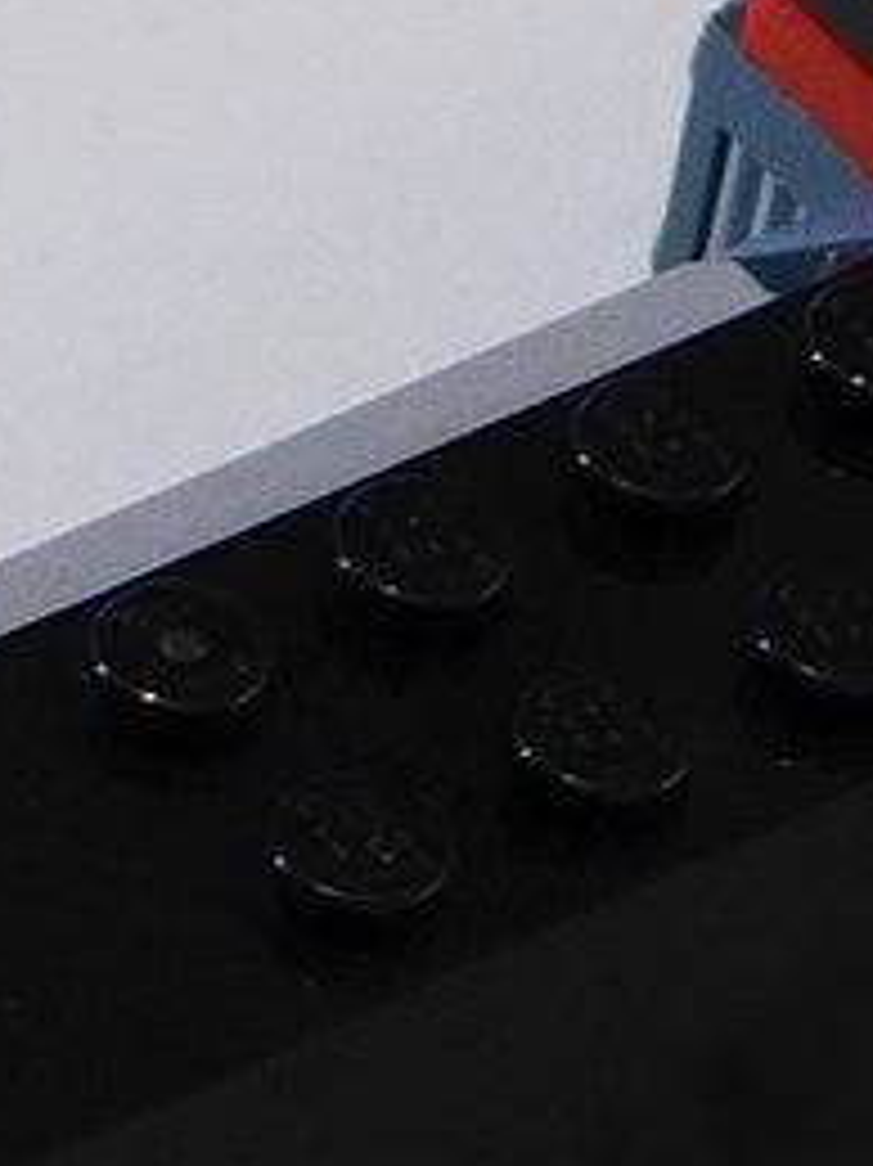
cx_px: -783
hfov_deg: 4.2
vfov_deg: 5.6
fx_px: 11812
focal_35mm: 351
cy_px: 1337
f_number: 2.8
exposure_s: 1/13
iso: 400
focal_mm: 9.8
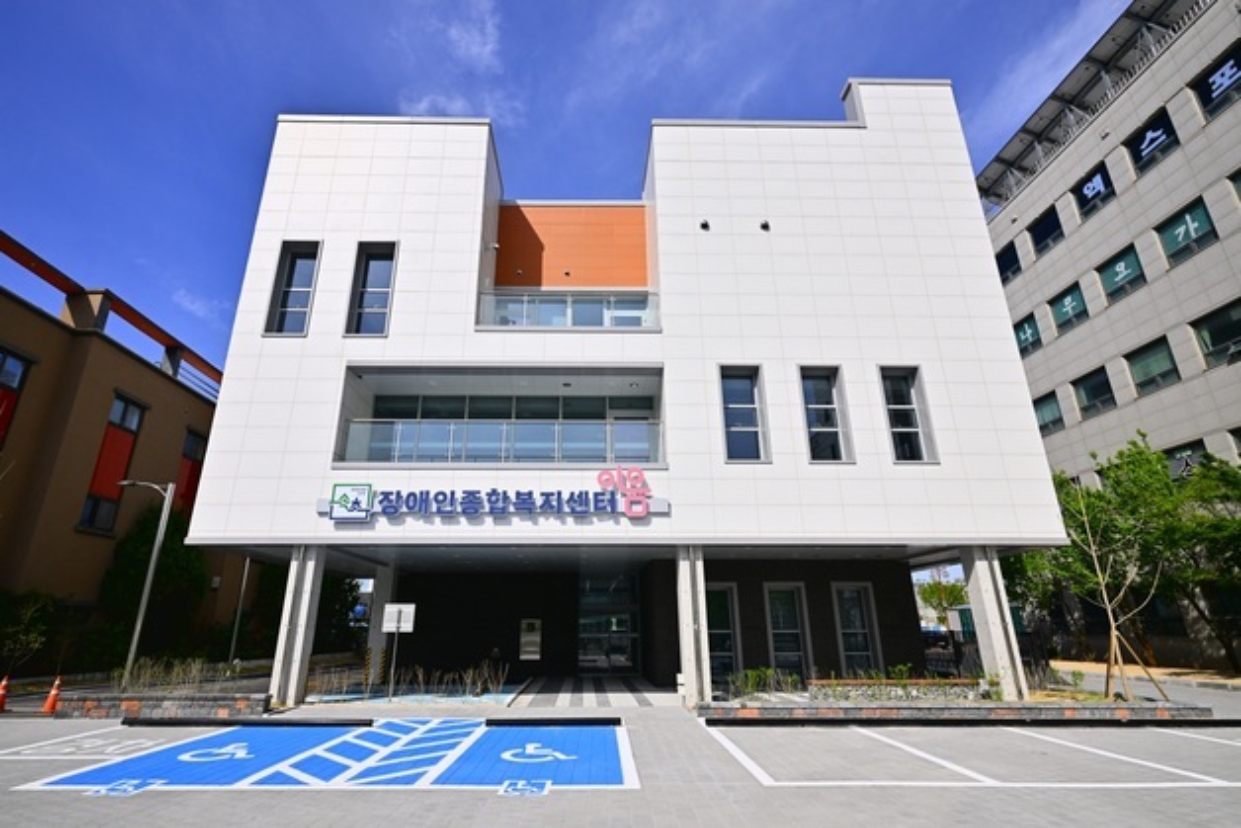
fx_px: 586
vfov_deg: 70.5
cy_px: 414
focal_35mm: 17
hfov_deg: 93.3
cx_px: 620
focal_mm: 17
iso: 100
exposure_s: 1/1250
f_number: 5.6
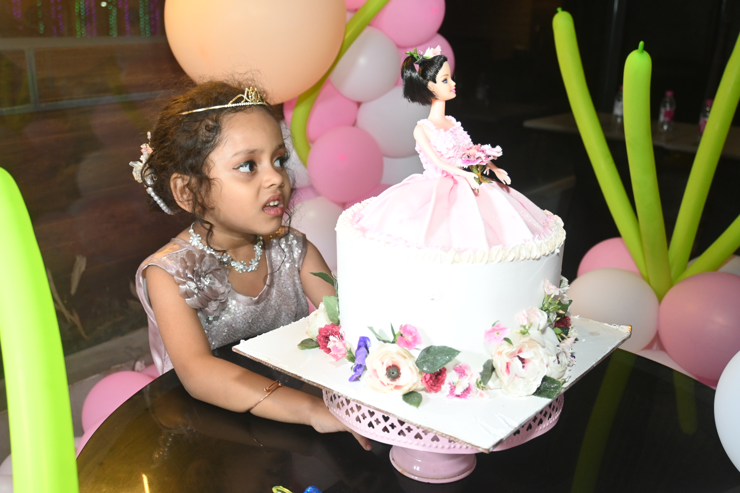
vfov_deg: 36.2
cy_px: 246
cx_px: 370
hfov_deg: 52.2
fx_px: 755
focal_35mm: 37
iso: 1400
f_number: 4.2
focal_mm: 24.5
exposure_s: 1/125
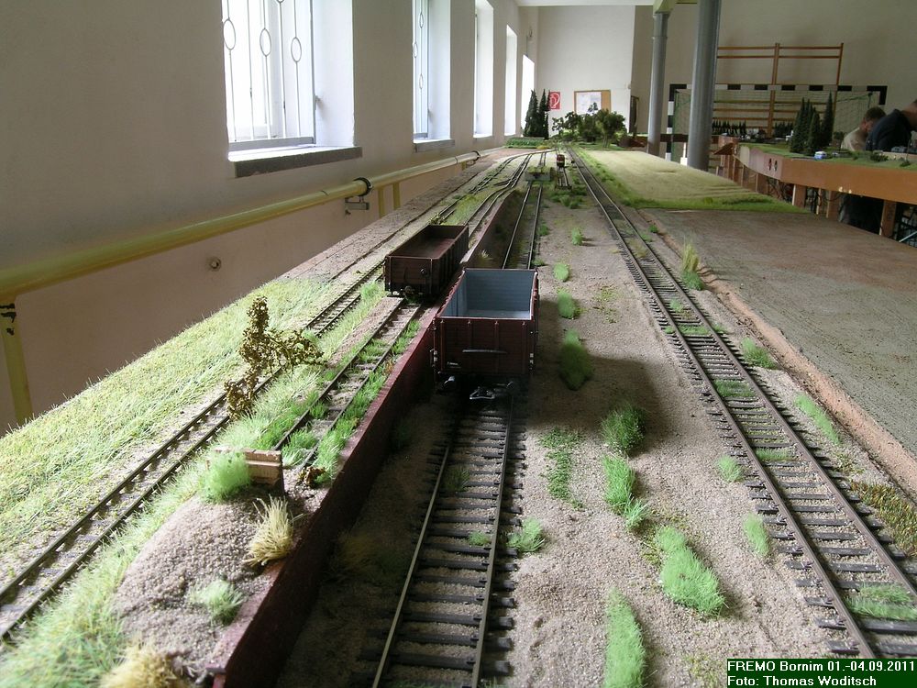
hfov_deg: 33.2
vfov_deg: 25.2
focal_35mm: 58
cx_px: 458
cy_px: 344
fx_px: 1536
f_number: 7.9
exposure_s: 1/3.4
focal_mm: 5.8
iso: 50
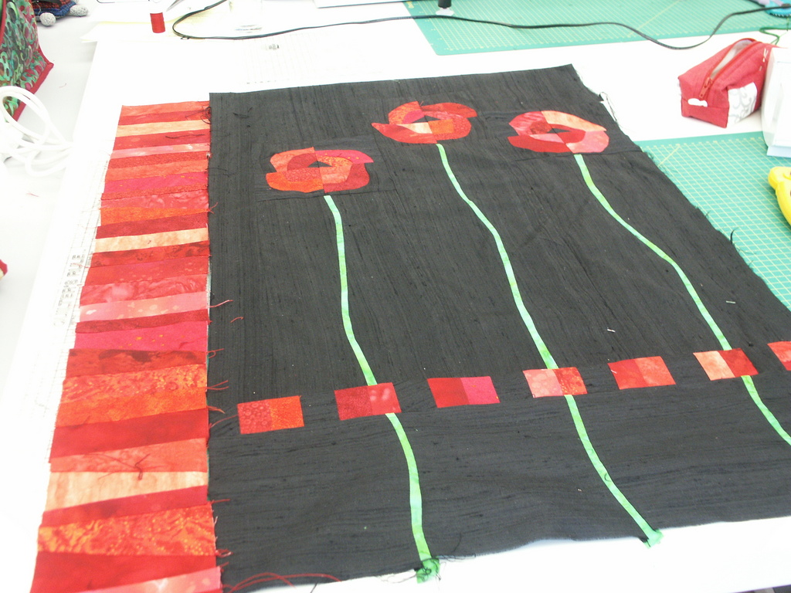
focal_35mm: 39
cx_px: 396
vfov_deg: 36.8
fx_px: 891
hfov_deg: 47.9
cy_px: 296
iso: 200
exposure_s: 1/30
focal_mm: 10.11
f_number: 2.8
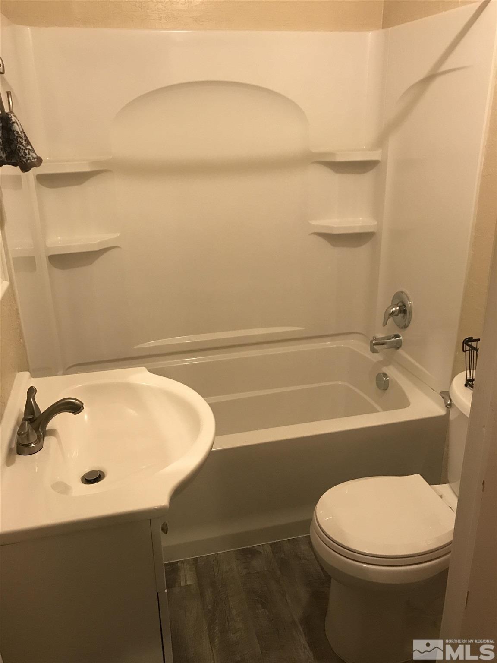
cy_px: 332
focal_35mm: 28
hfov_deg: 49.7
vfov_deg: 63.4
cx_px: 248
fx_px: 536
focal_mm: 3.99
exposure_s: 1/15
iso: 64
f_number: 1.8
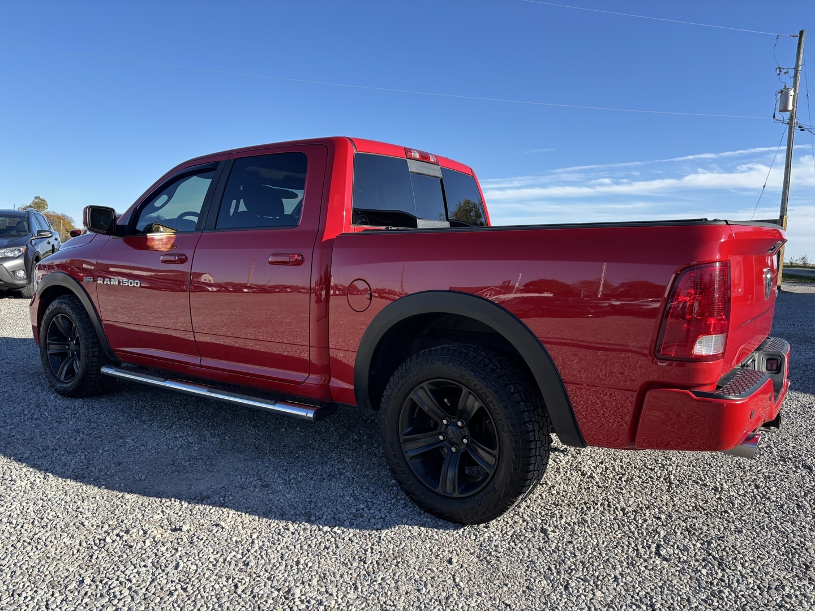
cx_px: 408
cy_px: 306
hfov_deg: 67.3
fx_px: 612
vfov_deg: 53.1
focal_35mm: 26
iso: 50
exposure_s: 1/1590
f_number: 1.6
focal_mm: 5.96
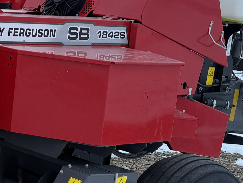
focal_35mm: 105
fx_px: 737
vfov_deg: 14.1
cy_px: 103
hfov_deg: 17.9
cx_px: -45
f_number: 1.78
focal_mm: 6.76
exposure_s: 1/133
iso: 80
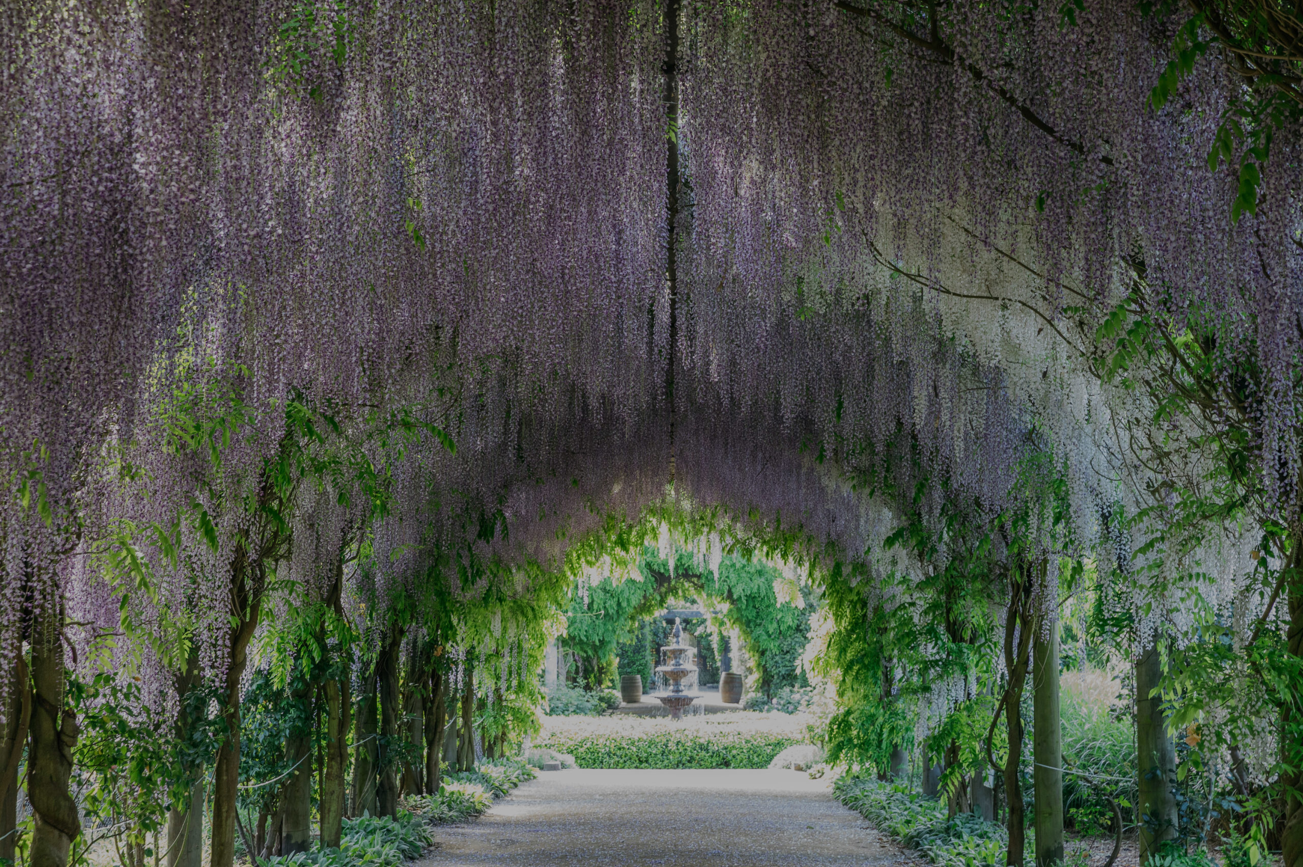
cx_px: 652
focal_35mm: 45
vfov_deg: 29.8
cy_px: 434
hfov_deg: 43.6
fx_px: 1628
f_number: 8
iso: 400
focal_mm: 45
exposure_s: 1/250
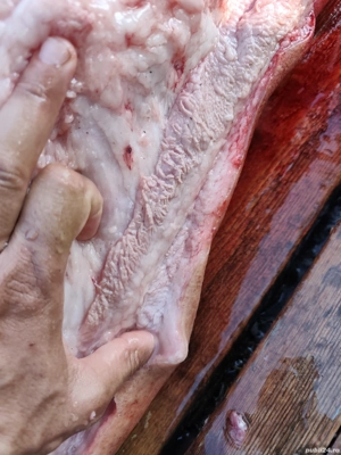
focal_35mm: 23
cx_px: 170
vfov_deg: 73.9
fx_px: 302
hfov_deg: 58.9
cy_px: 228
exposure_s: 1/100
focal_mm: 6.19
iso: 100
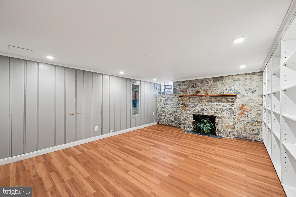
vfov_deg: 81.1
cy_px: 98
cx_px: 148
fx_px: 115
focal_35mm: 14
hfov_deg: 104.3
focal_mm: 14
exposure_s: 1/5
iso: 400
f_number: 8
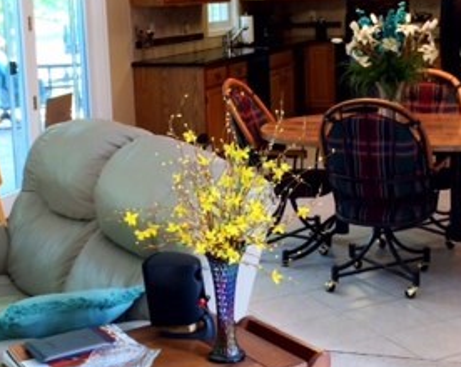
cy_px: 122
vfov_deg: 22.3
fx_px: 926
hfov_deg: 27.8
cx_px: 302
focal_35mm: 68
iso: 40
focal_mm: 4.12
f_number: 2.2
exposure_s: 1/30
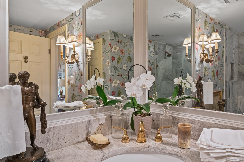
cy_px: 79
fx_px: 163
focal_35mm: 24
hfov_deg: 73.4
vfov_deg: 53.1
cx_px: 138
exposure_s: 1/3
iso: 800
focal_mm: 20
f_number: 9
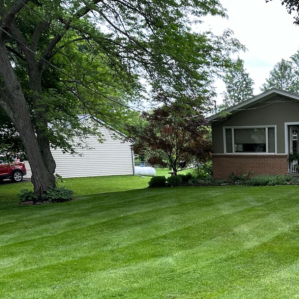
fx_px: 479
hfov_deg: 31.6
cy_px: 252
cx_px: 310
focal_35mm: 49
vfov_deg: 33.4
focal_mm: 6.86
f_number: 1.78
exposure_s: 1/386
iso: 80
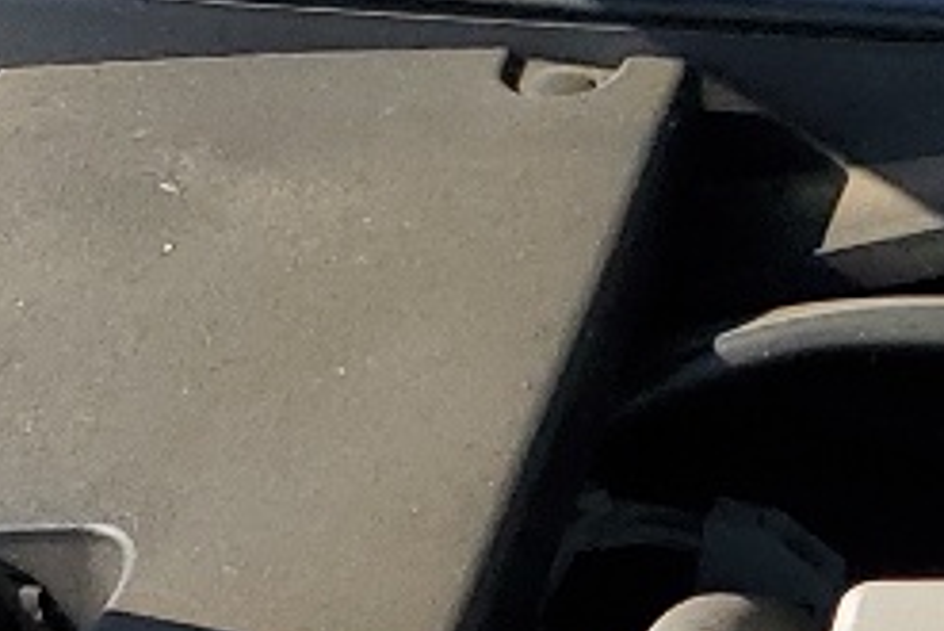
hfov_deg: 10.1
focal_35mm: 175
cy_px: 1514
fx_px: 4591
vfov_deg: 7.4
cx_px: 2350
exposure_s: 1/2000
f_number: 1.5
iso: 50
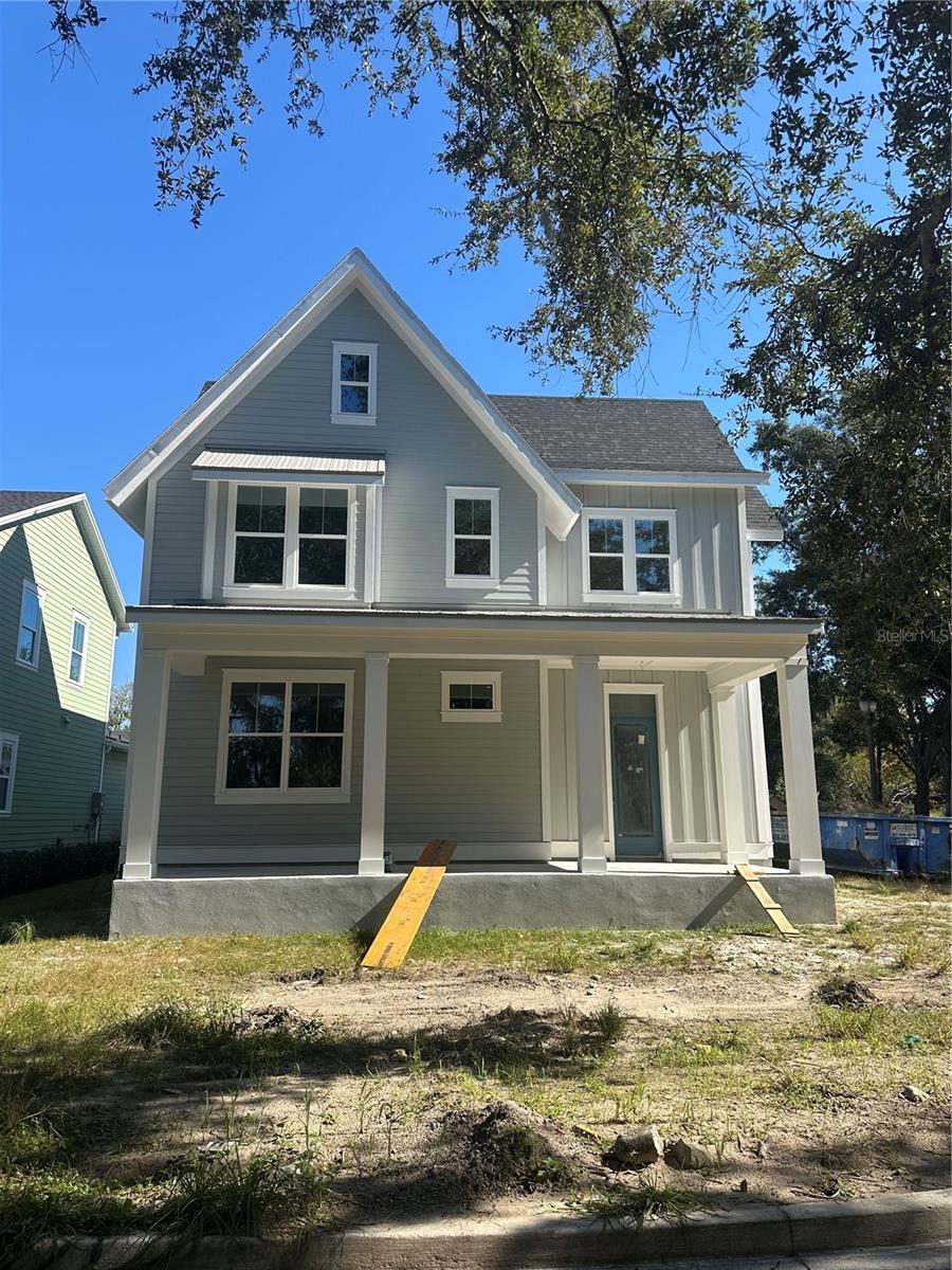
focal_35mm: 24
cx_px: 476
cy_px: 635
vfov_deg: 71.6
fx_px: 880
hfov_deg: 56.8
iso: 80
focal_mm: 6.86
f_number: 1.78
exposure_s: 1/2591
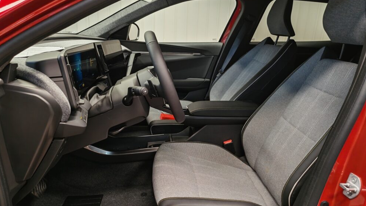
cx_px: 187
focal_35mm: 26
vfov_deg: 44.4
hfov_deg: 71.9
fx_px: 252
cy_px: 108
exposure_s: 1/50
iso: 160
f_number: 1.6
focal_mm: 5.4
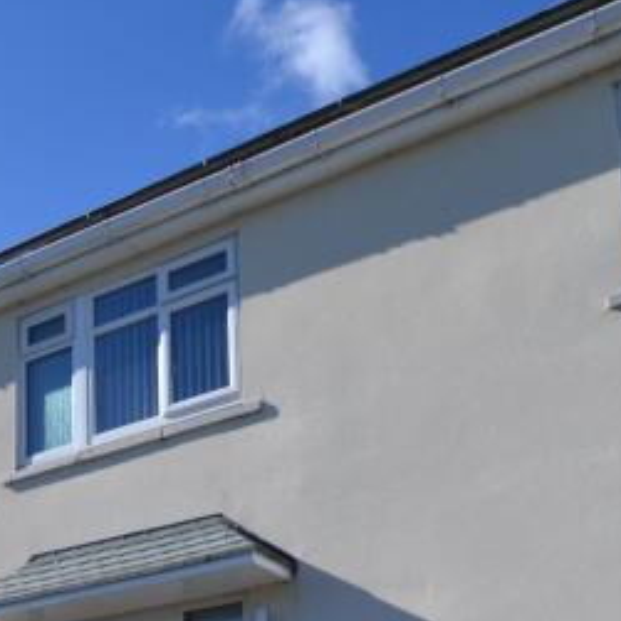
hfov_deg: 31.1
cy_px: 716
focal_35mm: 52
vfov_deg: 29.0
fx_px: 1055
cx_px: 45
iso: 100
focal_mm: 10
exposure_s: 1/200
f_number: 7.1
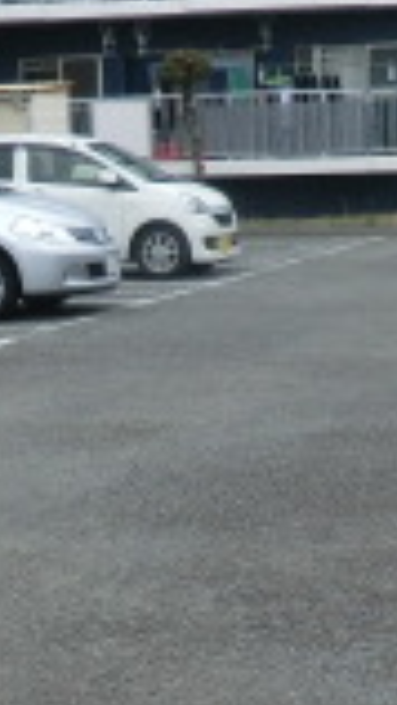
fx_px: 1982
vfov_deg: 20.0
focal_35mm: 106
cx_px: 294
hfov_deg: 11.4
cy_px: 549
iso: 80
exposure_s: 1/250
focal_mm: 4.3
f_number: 3.2
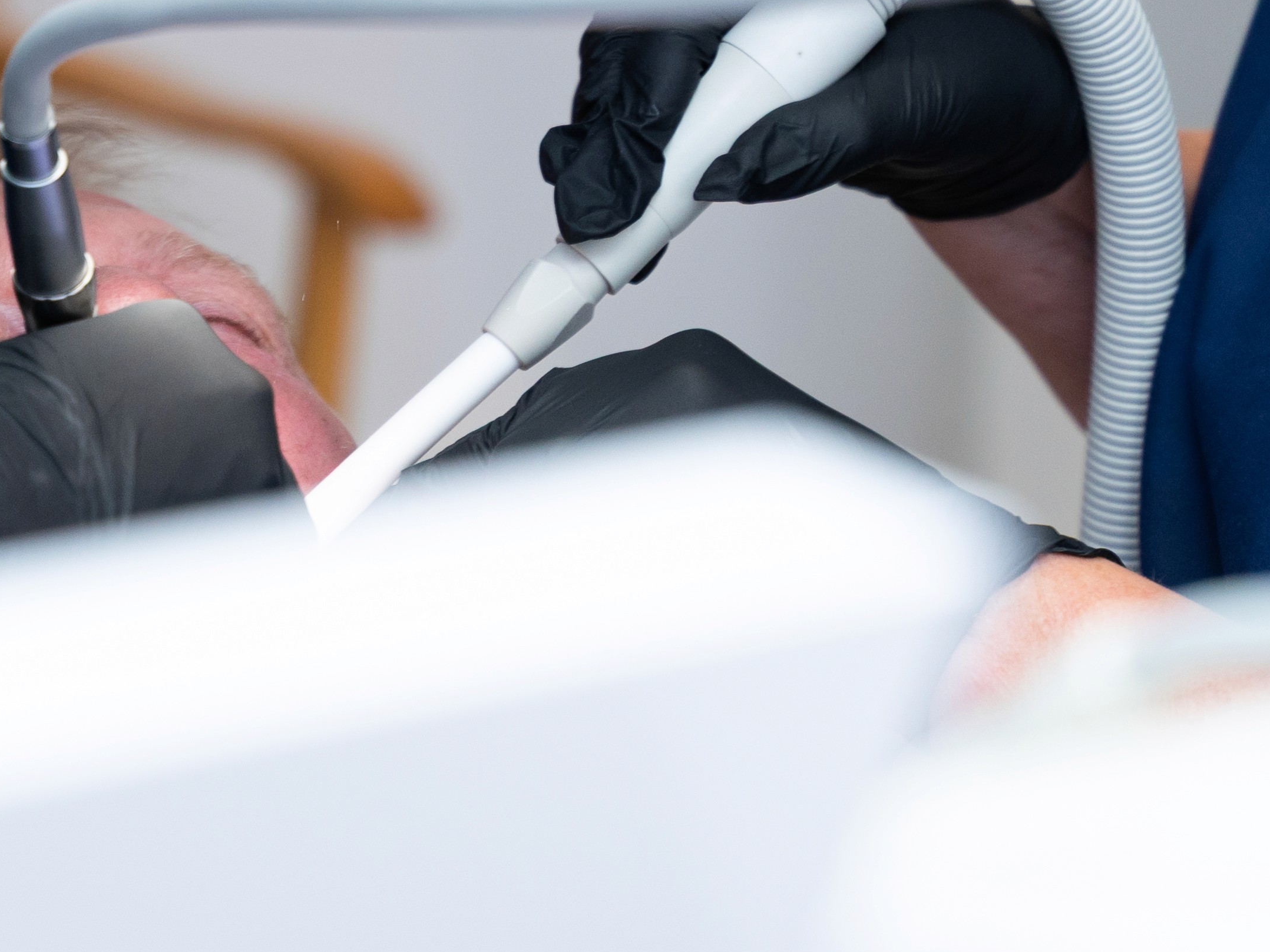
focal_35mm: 200
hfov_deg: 9.9
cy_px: -293
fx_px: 7349
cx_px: 563
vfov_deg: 7.3
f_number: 2.8
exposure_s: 1/250
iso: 400
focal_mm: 64.1
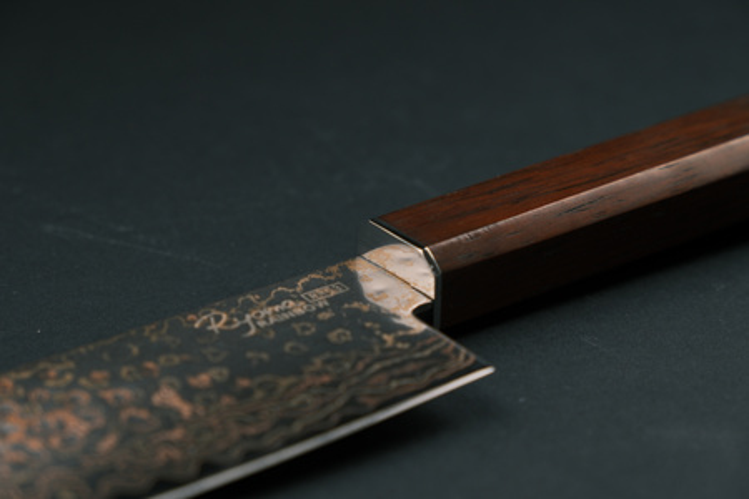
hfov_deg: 24.5
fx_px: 1727
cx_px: 374
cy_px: 250
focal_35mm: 83
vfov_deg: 16.5
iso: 400
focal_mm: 55
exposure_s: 1/125
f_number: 5
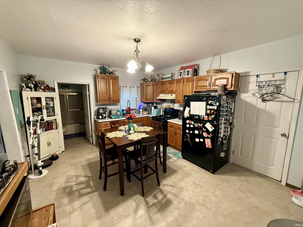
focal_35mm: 14
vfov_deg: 85.7
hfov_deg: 102.1
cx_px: 152
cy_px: 114
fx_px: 123
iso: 640
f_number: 2.2
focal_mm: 2.22
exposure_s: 1/60
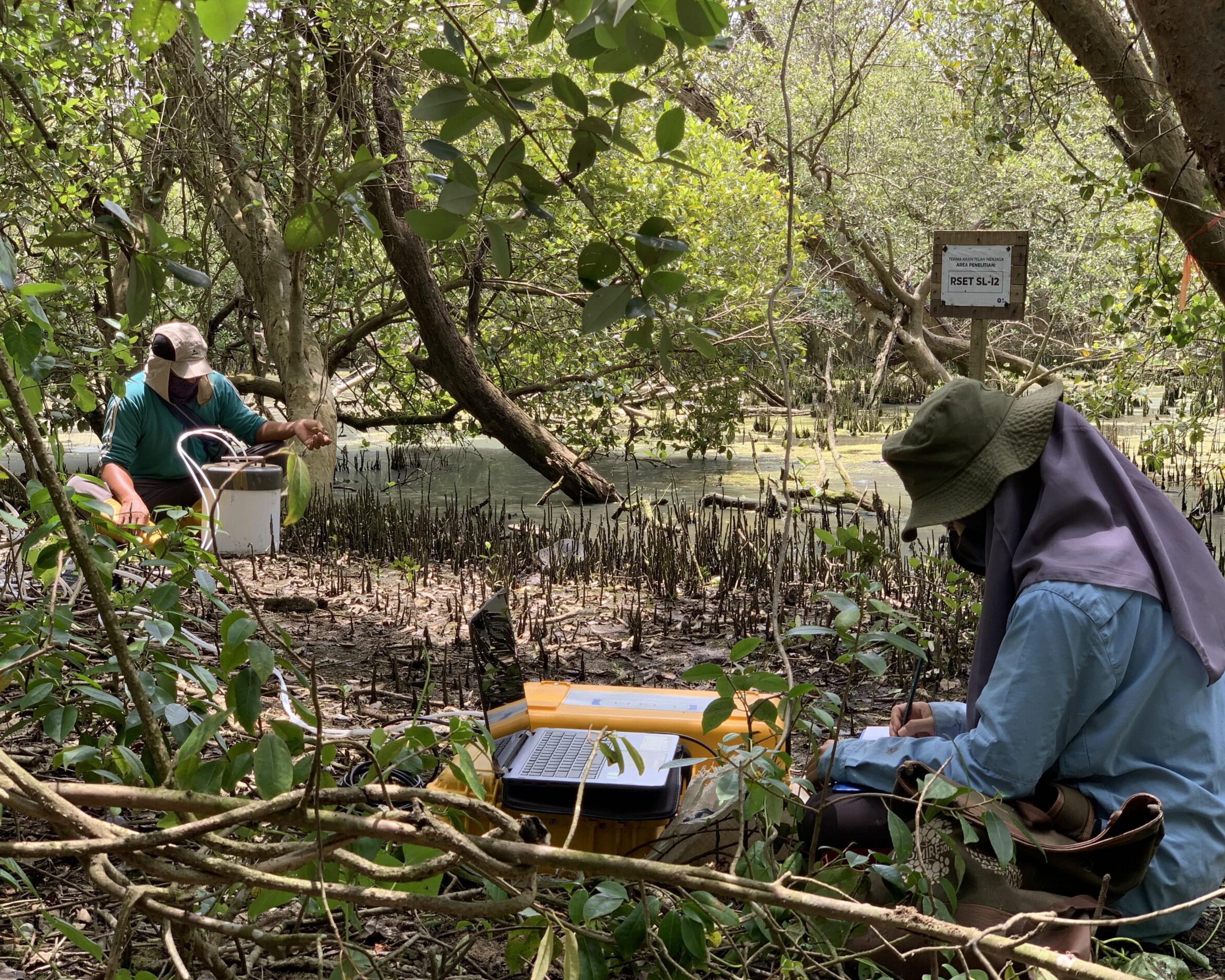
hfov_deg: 34.1
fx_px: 1994
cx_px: 620
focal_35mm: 55
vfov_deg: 27.6
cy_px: 491
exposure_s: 1/122
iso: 16
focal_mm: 6
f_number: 2.4
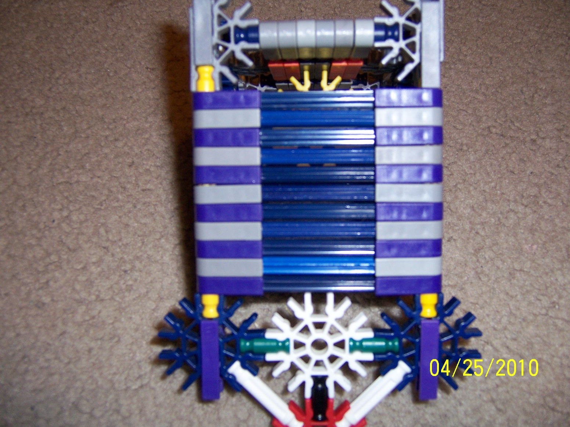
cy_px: 214
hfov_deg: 55.4
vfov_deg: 42.9
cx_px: 285
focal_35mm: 33
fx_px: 543
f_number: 2.8
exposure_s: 1/60
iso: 140
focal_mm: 5.5
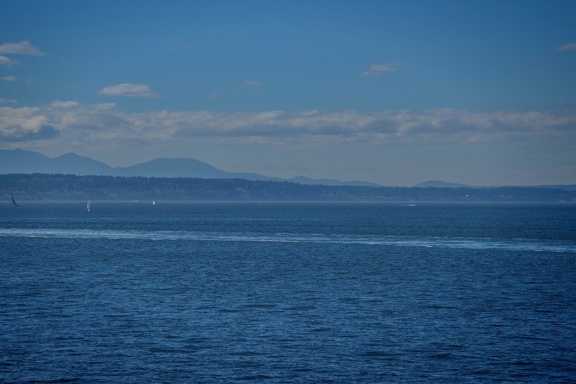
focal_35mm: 132
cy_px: 175
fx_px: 2112
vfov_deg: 10.4
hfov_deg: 15.5
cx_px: 267
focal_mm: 120
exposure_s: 1/400
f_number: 10
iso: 100
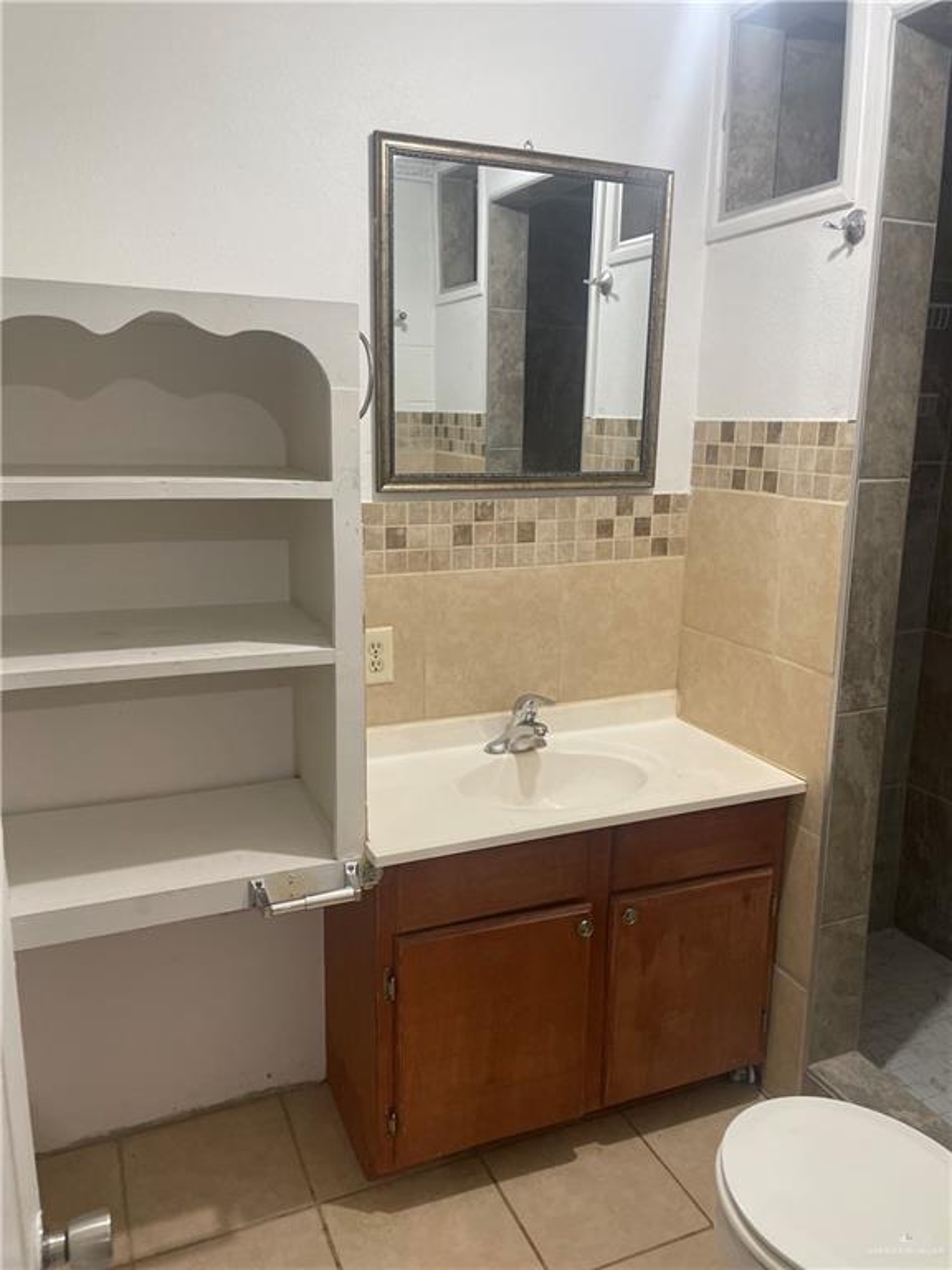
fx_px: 953
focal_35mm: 26
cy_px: 635
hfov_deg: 53.1
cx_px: 476
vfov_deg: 67.3
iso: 125
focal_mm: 4.2
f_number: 1.6
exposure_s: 1/120
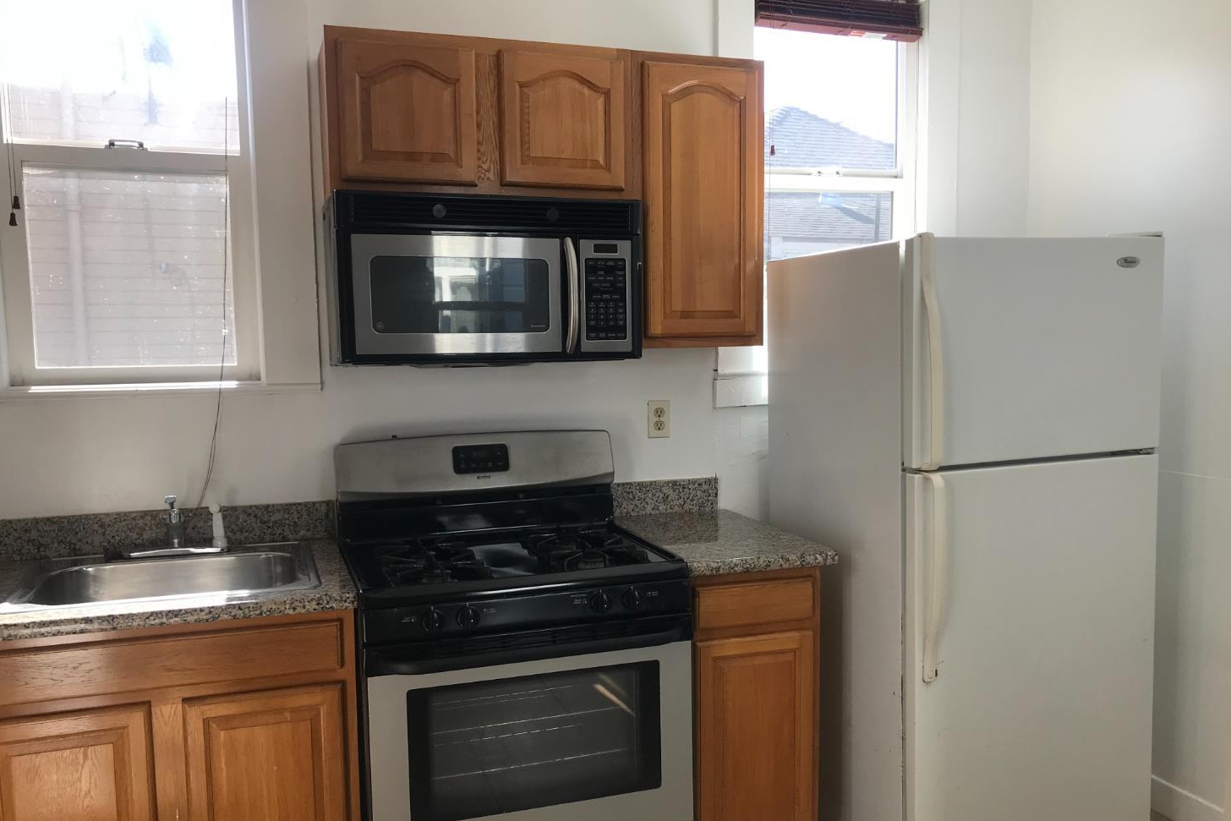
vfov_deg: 43.6
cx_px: 624
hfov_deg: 61.9
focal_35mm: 30
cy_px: 449
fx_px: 1026
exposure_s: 1/247
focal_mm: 3.99
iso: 20
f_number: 1.8
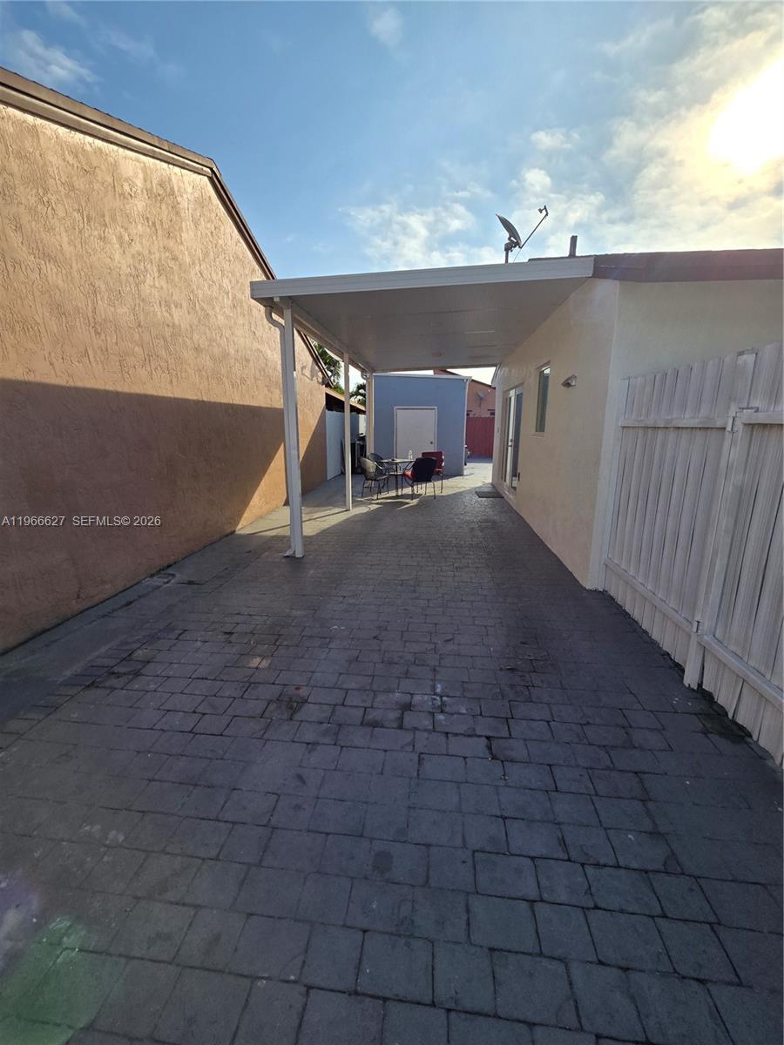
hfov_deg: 89.9
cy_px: 522
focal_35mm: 13
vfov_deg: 106.2
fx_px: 393
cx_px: 392
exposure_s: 1/2782
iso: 50
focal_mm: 2.2
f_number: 2.2
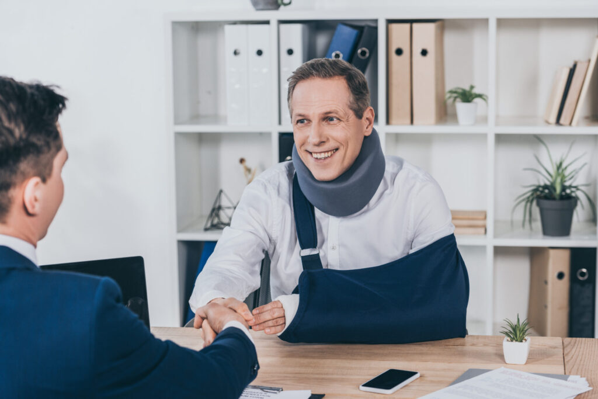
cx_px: 299
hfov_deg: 23.6
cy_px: 200
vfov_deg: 15.9
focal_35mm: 86
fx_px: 1429
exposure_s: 1/160
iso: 160
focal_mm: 86
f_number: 4.5
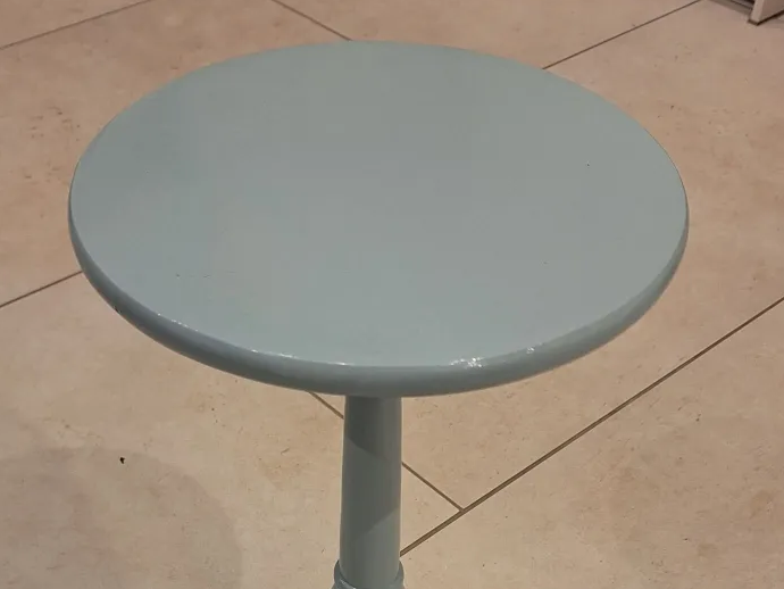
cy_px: 304
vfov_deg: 56.8
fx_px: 544
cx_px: 390
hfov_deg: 71.6
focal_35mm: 24
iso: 64
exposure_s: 1/50
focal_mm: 5.54
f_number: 1.8
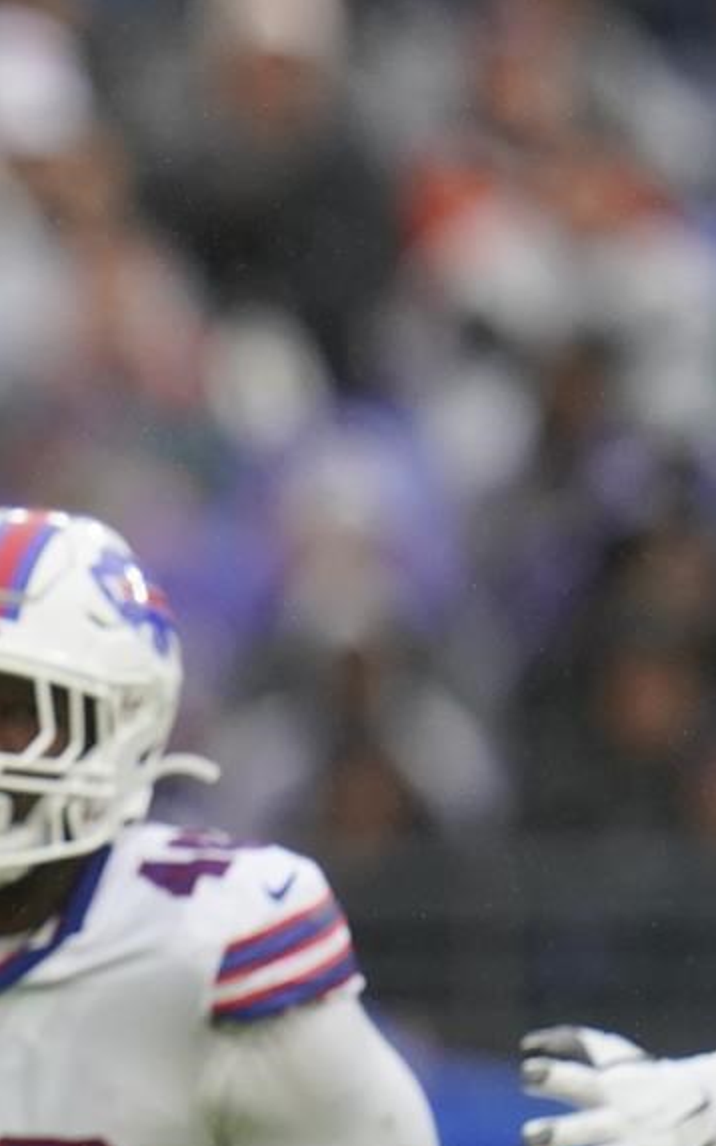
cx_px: -548
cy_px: 749
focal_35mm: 910
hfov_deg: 1.4
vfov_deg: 2.3
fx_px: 28419
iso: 1600
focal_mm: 400
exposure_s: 1/5000
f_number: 2.8
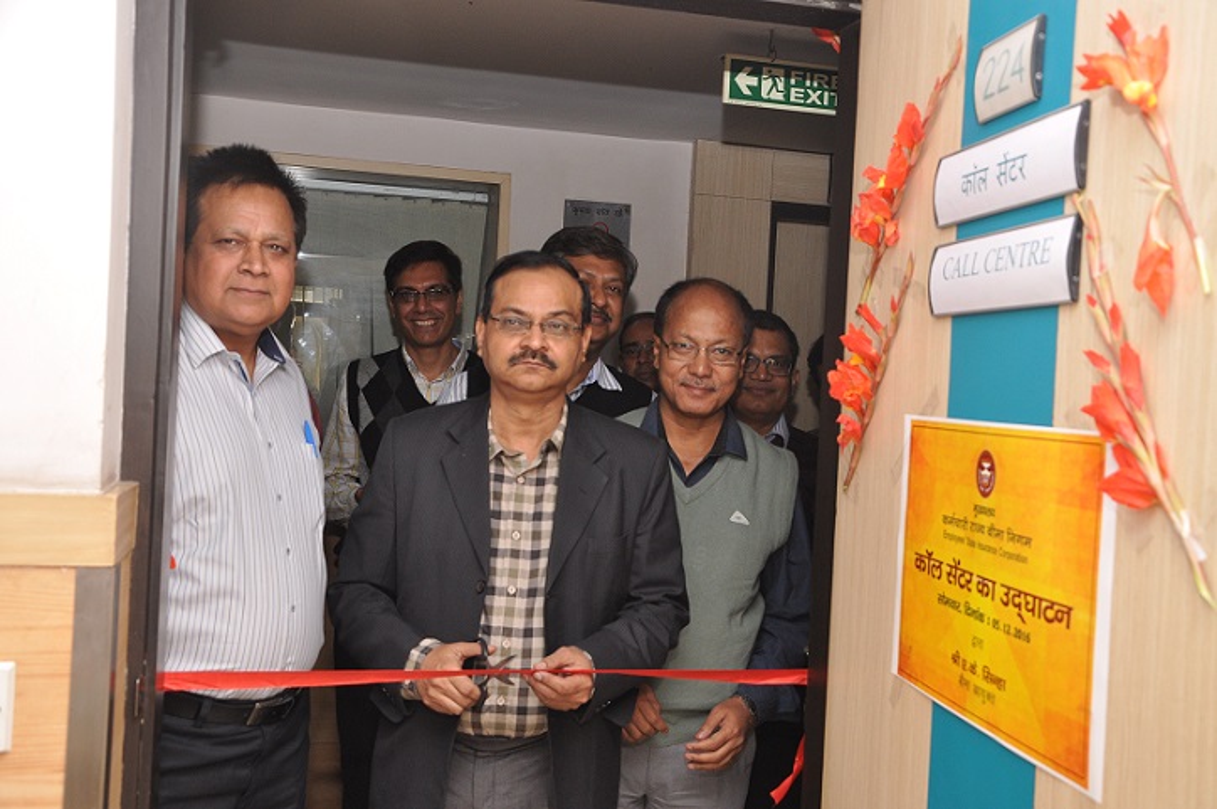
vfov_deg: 35.4
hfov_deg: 51.3
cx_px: 608
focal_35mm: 38
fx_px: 1266
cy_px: 404
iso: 640
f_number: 6.3
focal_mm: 25
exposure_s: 1/125
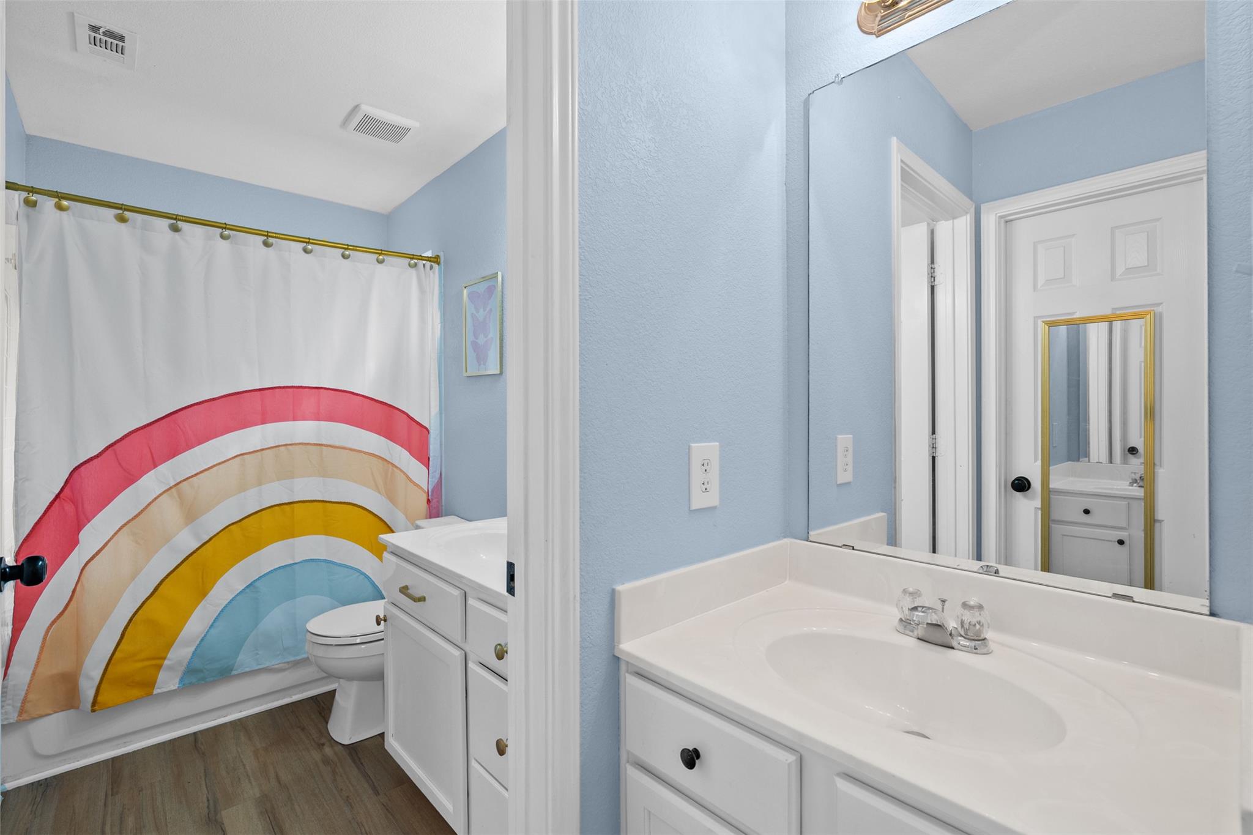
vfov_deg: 73.7
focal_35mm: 16
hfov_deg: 96.7
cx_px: 626
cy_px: 418
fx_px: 557
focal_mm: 16
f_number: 8
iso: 400
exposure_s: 1/3
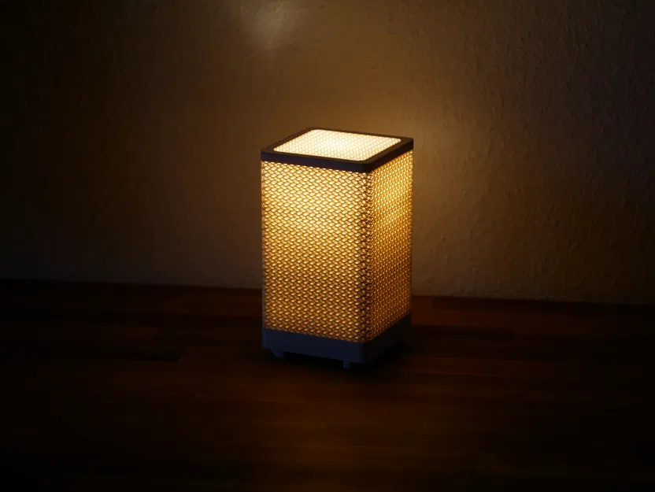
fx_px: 2272
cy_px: 246
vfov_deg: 12.4
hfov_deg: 16.4
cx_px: 328
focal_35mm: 120
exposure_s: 1/50
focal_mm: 60
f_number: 2.8
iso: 200
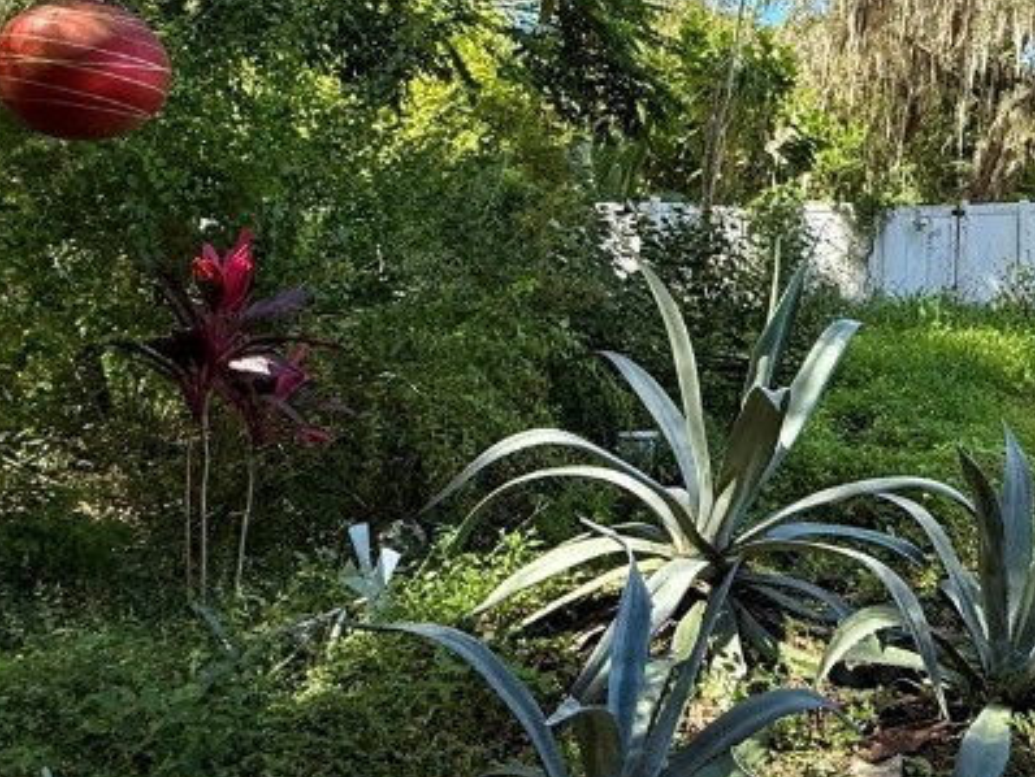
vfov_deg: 38.4
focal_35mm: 36
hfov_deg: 46.6
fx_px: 1077
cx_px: 921
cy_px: 172
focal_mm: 2.22
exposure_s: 1/451
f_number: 2.2
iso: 64
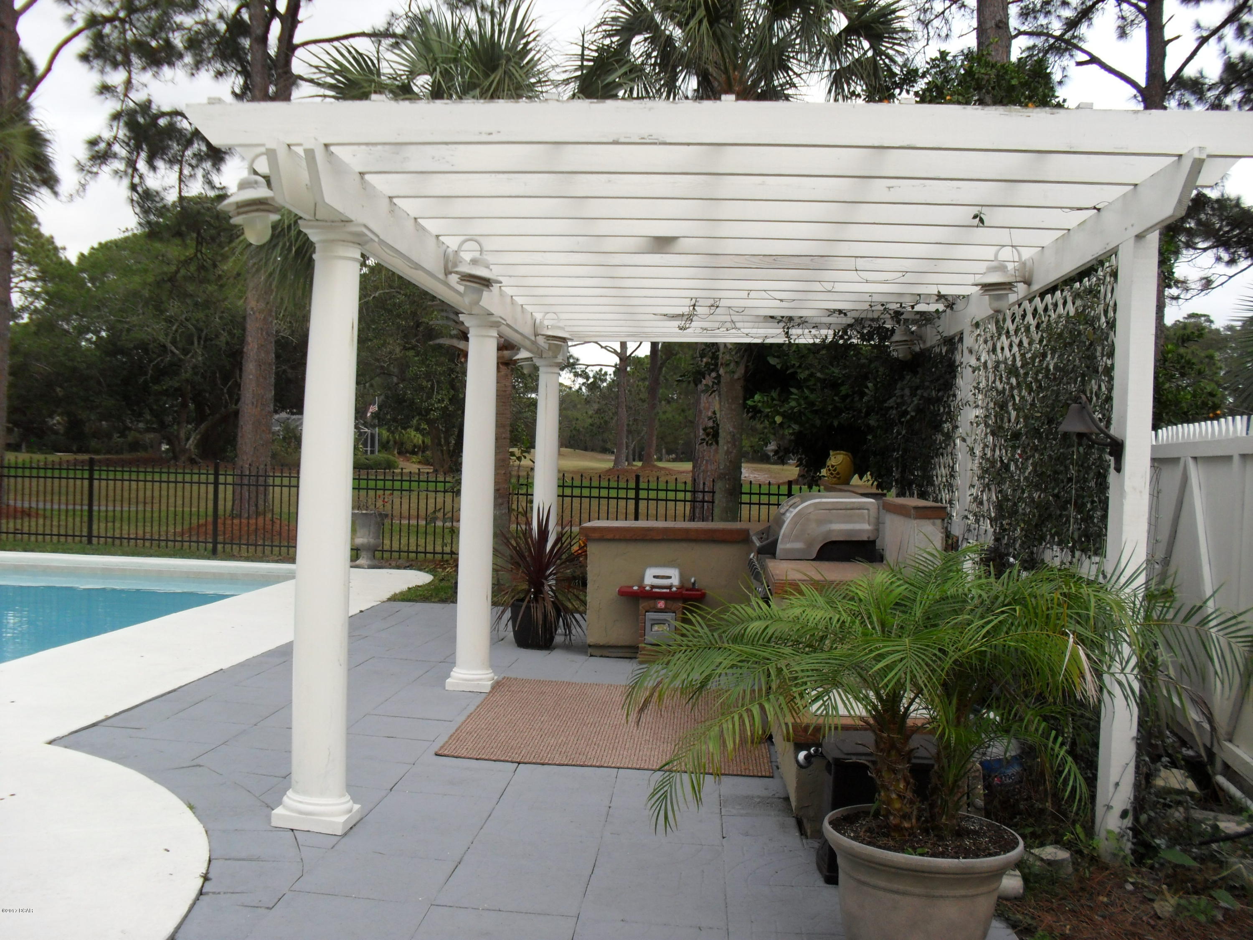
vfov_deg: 40.7
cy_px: 470
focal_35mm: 35
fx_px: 1267
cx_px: 626
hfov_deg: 52.6
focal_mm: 6.3
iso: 100
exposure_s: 1/180
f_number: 3.2
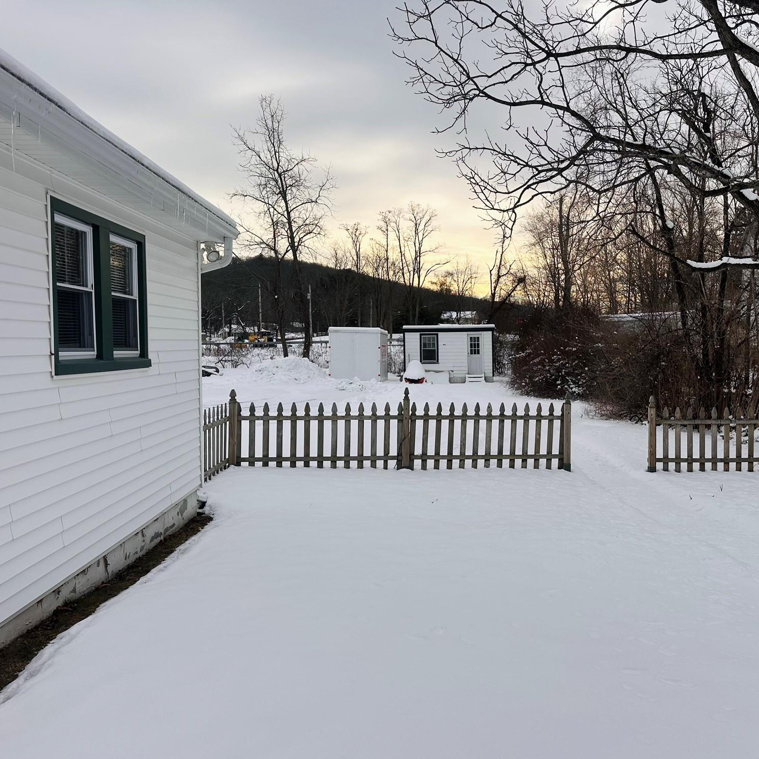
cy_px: 387
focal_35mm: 29
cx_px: 496
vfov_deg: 55.6
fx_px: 719
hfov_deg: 54.7
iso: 80
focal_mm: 6.86
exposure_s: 1/5000
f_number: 1.78
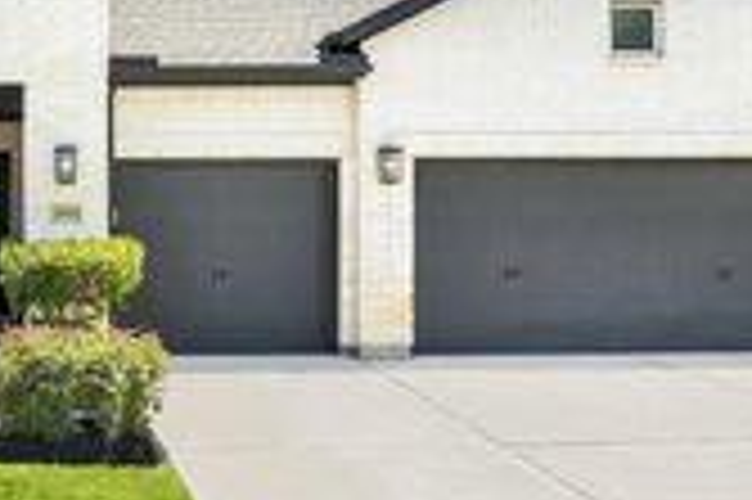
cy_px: 282
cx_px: 27
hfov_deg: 37.4
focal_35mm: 48
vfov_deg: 28.0
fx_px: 1002
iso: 250
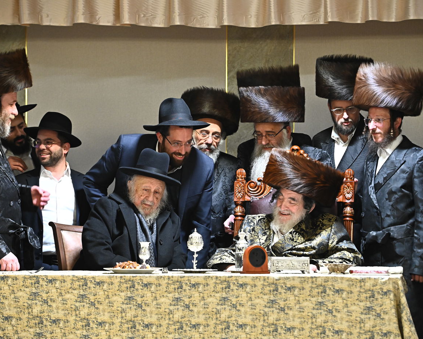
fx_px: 2129
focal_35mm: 170
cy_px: 170
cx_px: 217
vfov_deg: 9.1
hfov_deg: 11.3
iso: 3200
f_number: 5.6
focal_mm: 150
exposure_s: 1/200
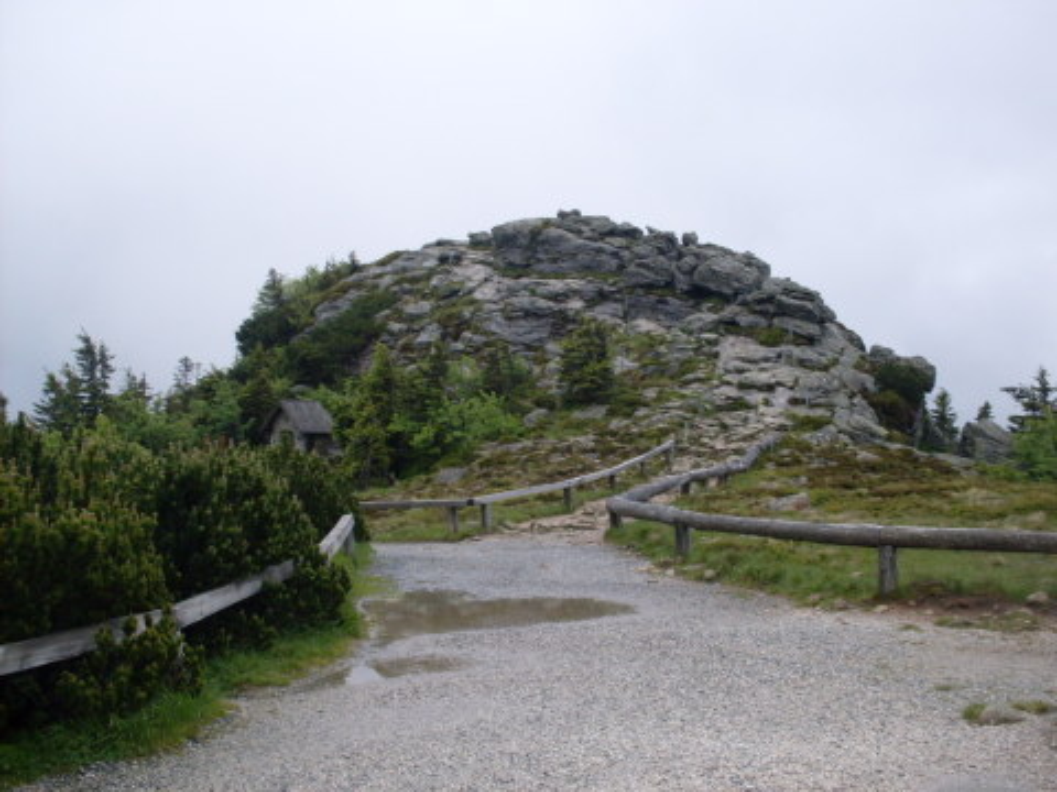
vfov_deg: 37.7
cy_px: 396
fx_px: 1160
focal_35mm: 38
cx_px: 528
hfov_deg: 49.0
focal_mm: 6.3
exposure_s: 1/125
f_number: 8.4
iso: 80
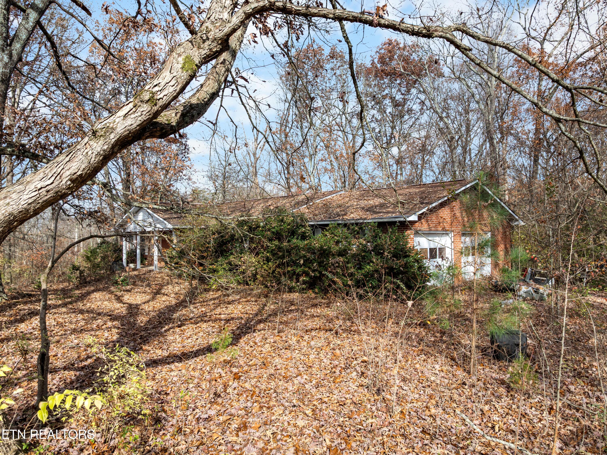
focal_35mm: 24
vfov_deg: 56.8
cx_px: 304
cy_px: 228
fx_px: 421
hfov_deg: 71.6
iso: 110
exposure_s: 1/100
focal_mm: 12.29
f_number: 2.8
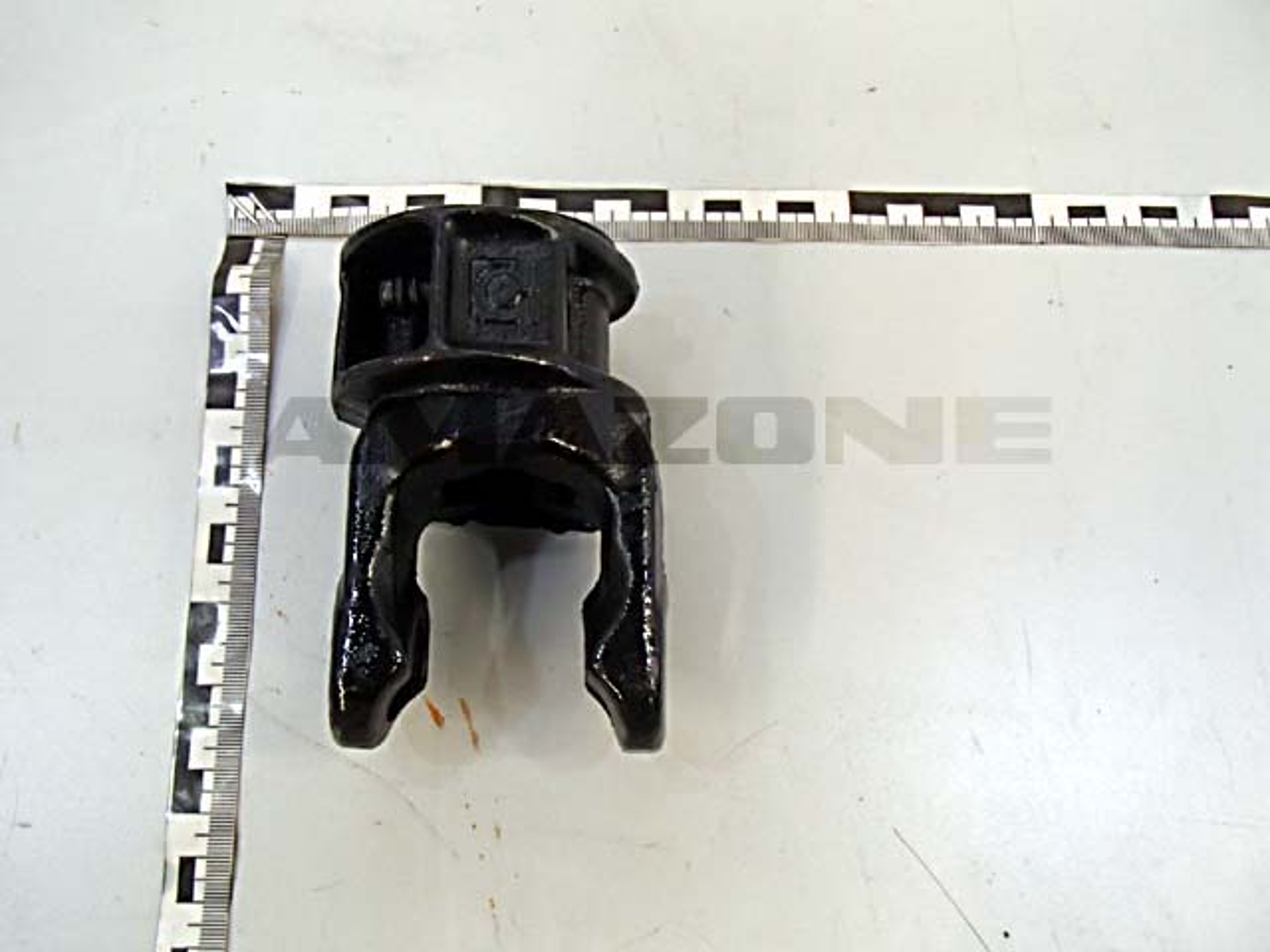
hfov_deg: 51.4
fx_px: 1321
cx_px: 635
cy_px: 476
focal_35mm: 36
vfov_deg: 39.7
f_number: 4.5
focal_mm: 6.45
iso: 800
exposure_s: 1/40
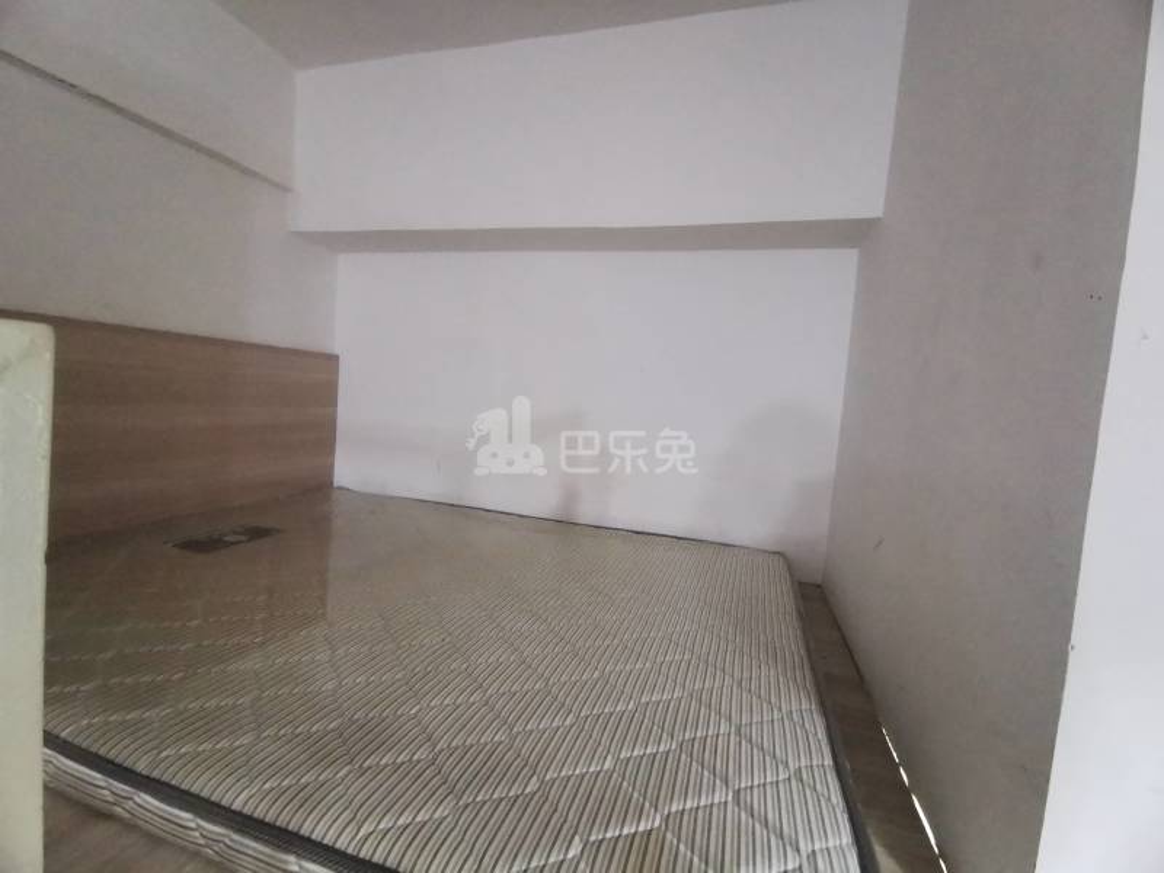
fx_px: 538
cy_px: 436
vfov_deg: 78.1
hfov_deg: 94.5
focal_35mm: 16
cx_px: 582
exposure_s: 1/20
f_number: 2.2
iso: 640
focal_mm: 2.35
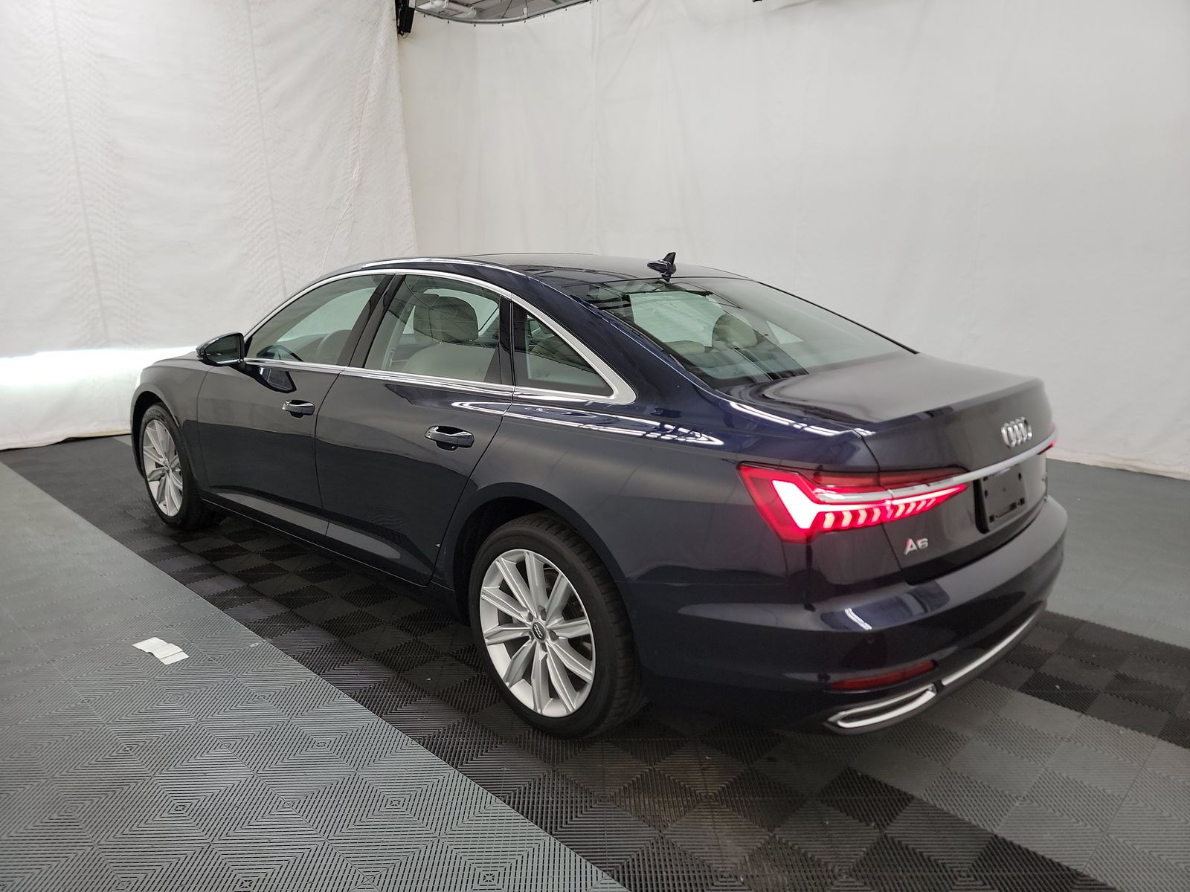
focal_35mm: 24
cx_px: 595
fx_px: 825
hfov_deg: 71.6
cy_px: 446
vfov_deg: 56.8
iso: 199
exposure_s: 1/59
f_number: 1.8
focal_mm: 6.7
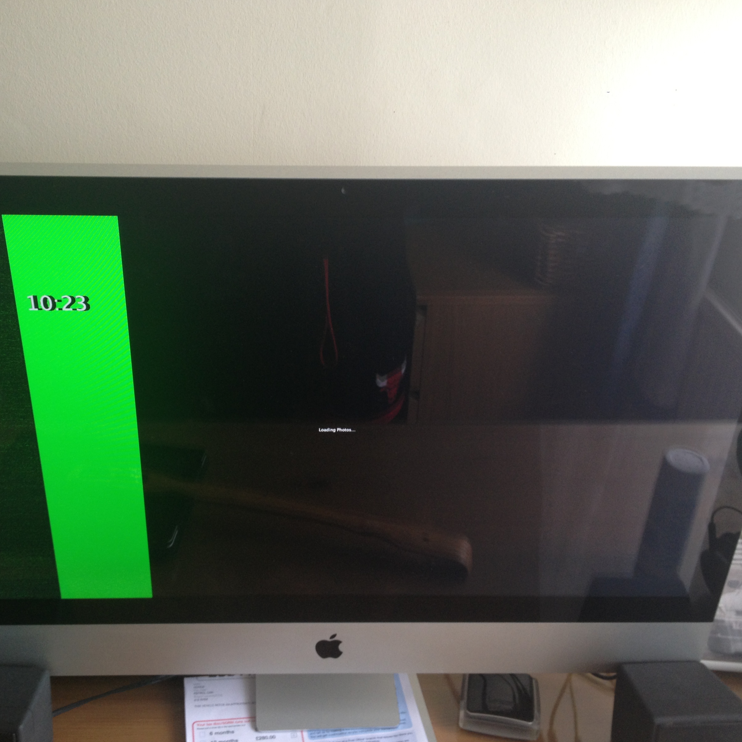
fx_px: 1019
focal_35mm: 42
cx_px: 306
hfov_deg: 39.9
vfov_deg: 40.0
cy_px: 374
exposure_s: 1/20
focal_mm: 4.28
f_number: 2.4
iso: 64
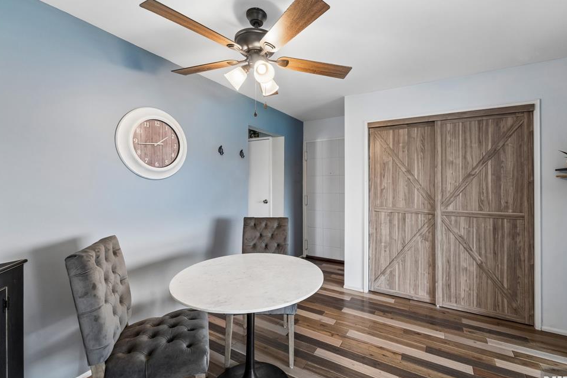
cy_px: 192
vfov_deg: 77.3
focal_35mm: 15
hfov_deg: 100.3
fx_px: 236
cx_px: 297
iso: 1000
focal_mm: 14
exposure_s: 1/100
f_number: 9
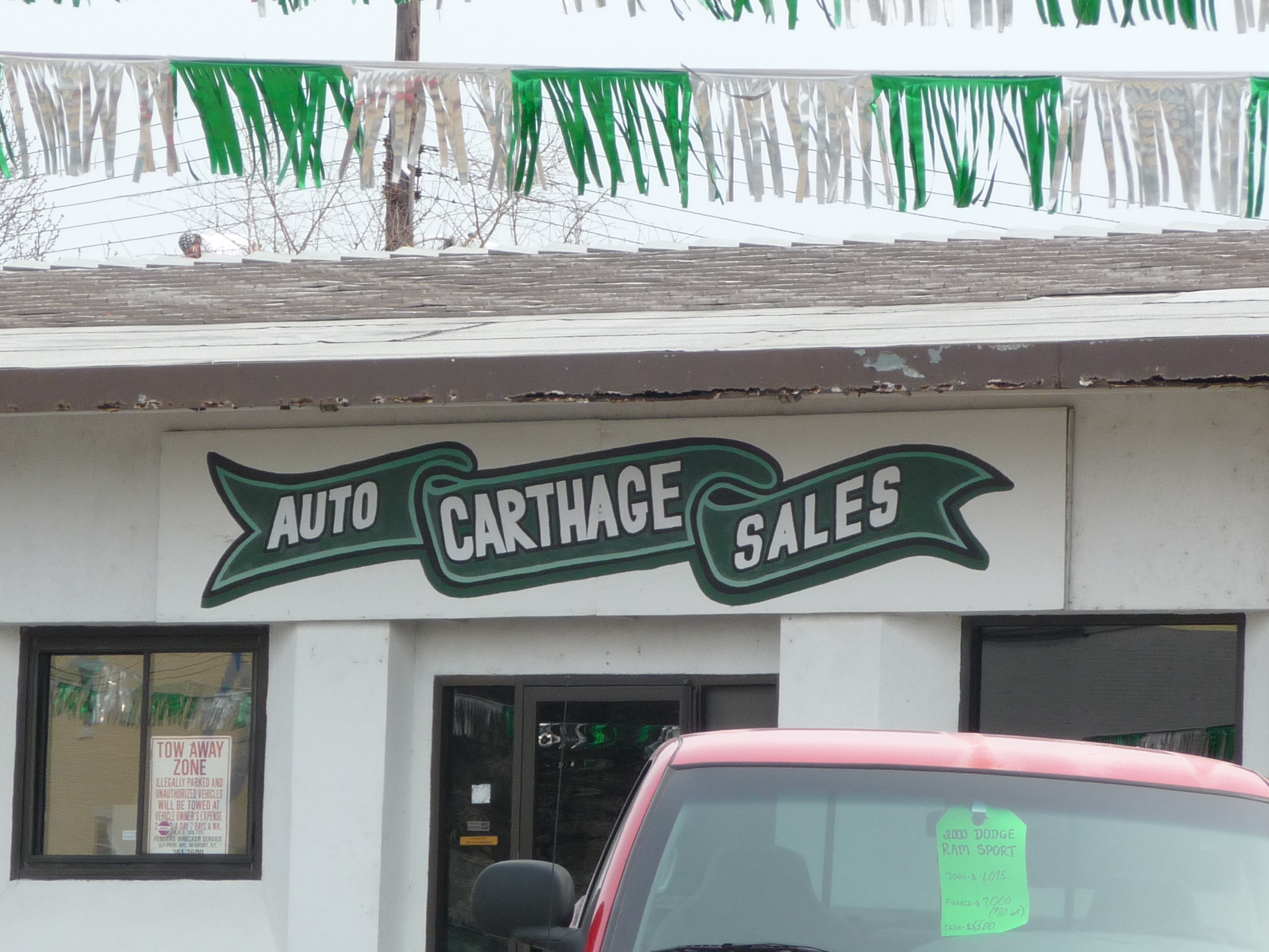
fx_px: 8688
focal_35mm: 237
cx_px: 634
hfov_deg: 8.4
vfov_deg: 6.3
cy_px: 476
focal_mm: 24.1
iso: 100
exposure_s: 1/320
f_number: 4.8
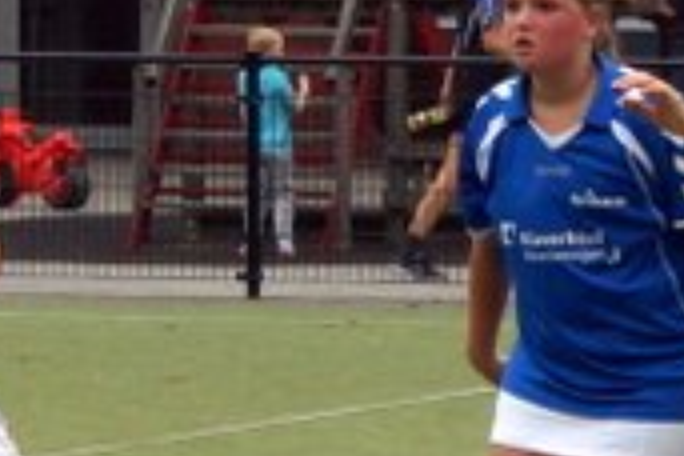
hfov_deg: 7.7
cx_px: 228
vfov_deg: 5.1
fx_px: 5111
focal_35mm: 269
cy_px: -118
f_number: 9
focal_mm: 30
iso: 400
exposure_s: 1/800
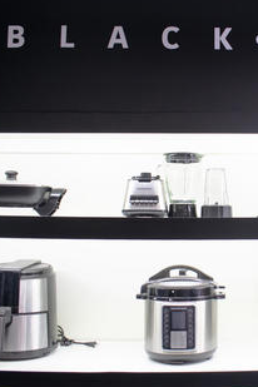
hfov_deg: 13.3
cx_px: 234
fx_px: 1096
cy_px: 191
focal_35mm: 102
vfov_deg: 20.0
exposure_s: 1/90
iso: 1250
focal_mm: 42
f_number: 5
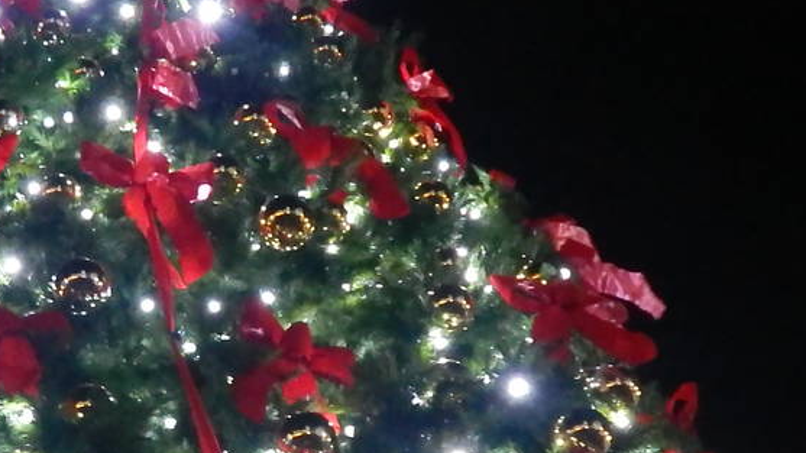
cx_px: 190
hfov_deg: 28.9
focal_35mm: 72
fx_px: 1538
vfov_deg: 16.5
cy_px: 401
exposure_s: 1/13
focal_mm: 4
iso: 1600
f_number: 3
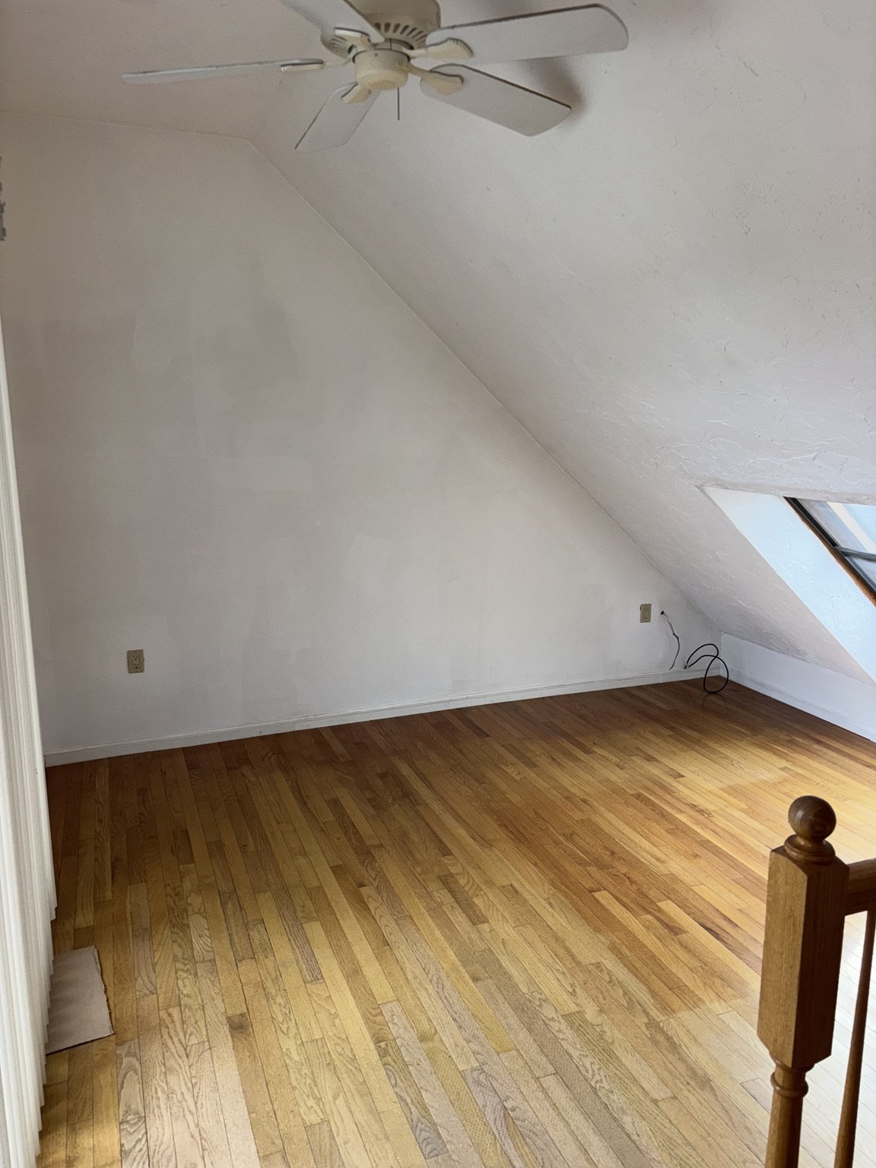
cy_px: 584
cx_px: 438
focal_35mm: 26
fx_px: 877
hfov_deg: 53.1
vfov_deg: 67.3
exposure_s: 1/121
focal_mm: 5.96
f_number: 1.6
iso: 80
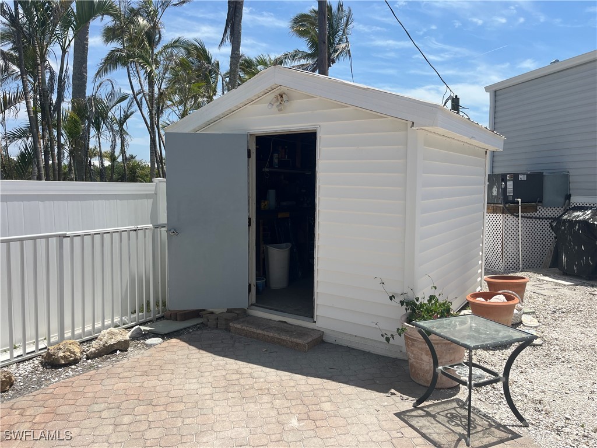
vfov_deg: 53.1
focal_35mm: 26
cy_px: 224
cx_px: 298
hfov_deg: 67.3
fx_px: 448
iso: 50
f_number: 1.6
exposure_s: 1/4484
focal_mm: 5.1
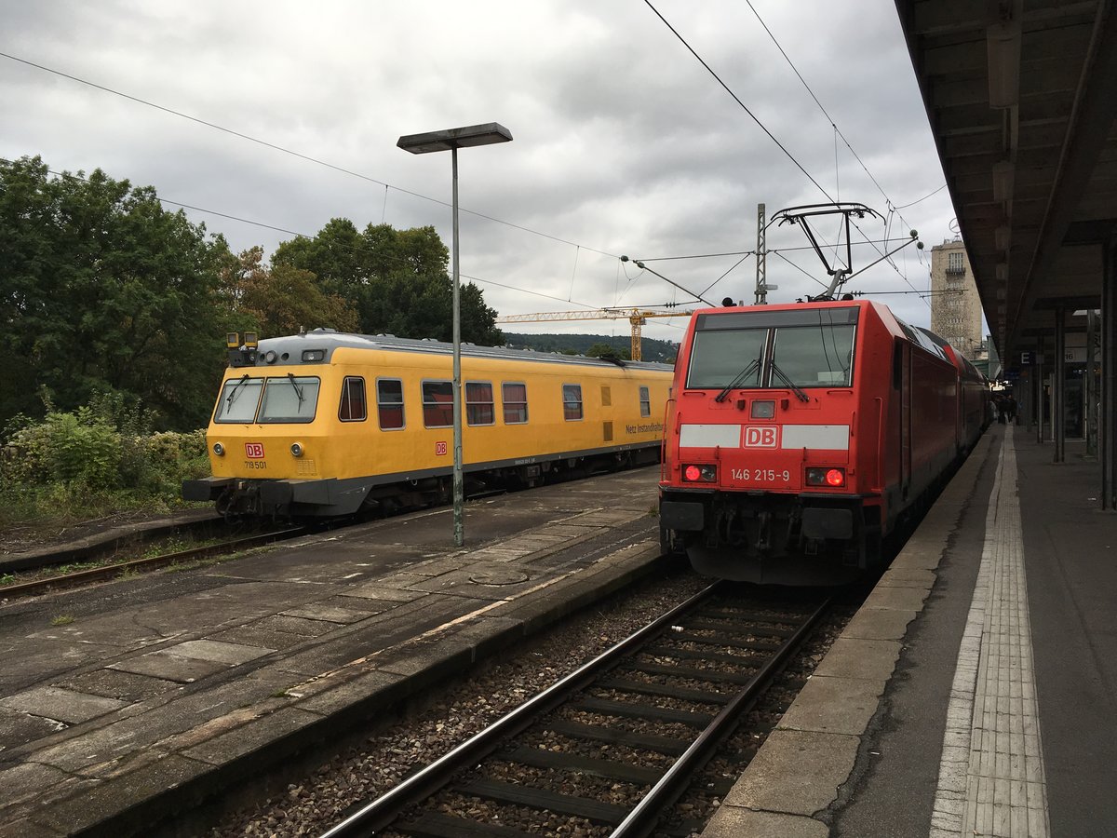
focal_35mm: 29
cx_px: 558
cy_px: 419
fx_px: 936
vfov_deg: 48.2
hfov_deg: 61.7
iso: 25
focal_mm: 4.15
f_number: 2.2
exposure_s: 1/342
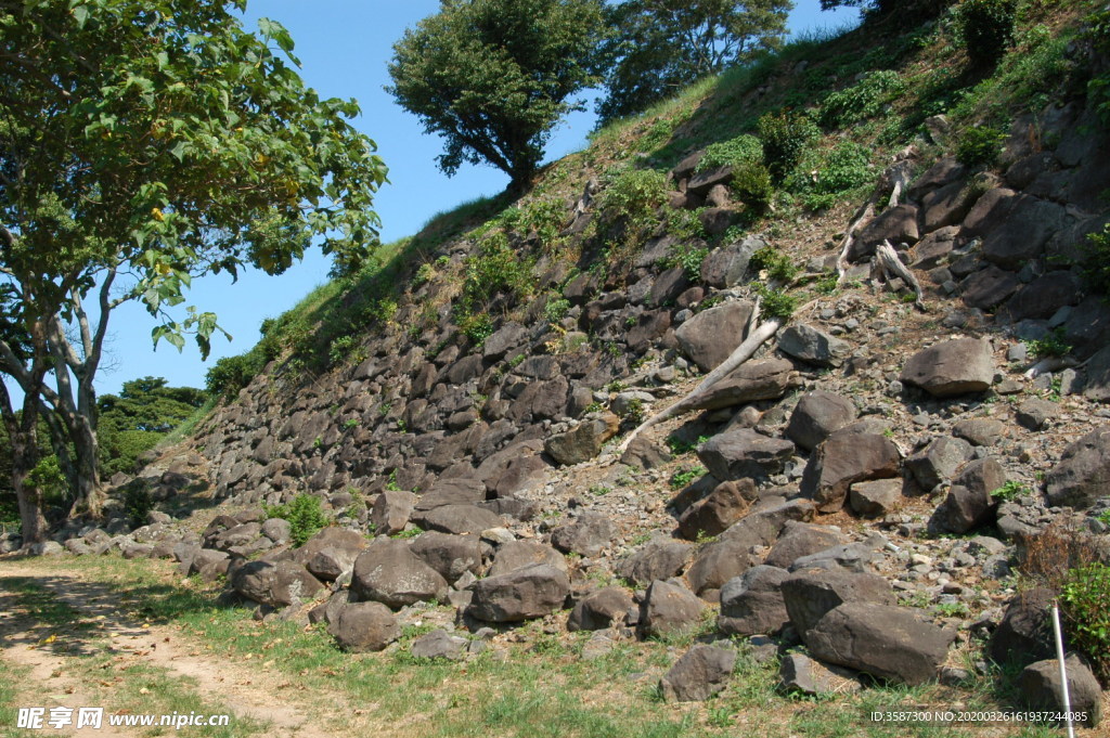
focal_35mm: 36
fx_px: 1109
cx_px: 555
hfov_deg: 53.2
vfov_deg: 36.8
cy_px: 369
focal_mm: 24
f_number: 8
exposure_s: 1/250
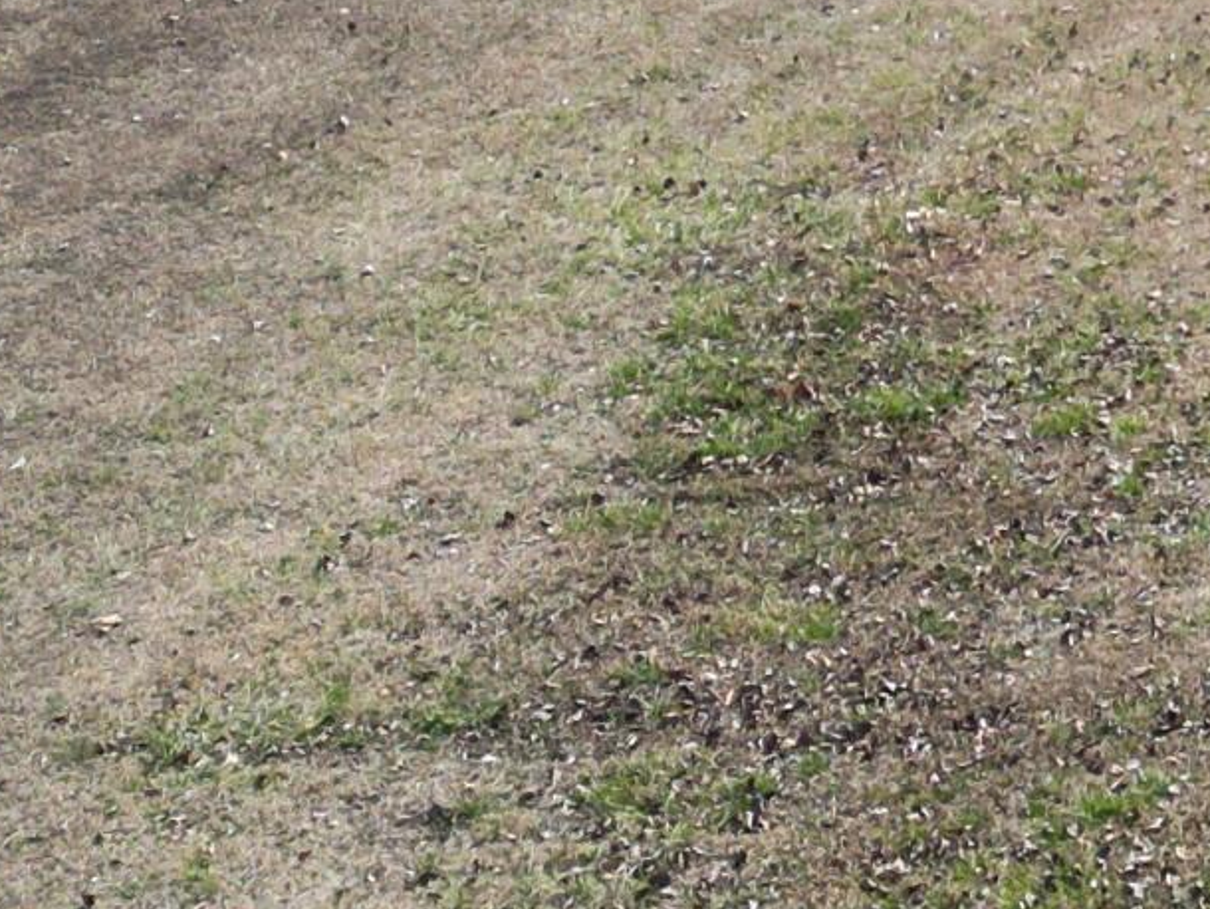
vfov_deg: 11.3
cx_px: 1996
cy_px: -953
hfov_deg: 15.0
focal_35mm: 118
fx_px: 4126
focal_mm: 6.72
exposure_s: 1/2500
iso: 110
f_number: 1.7
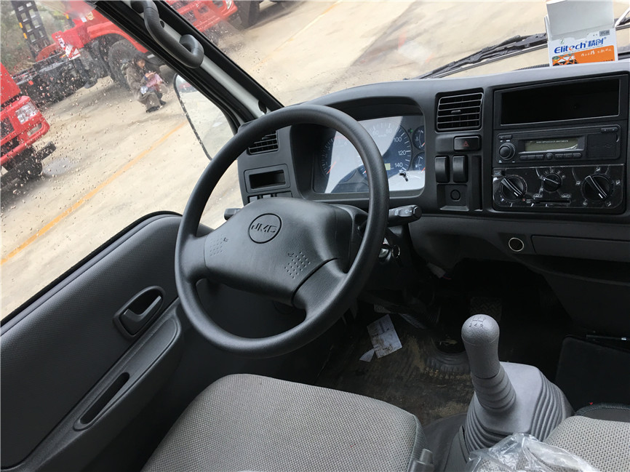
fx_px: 528
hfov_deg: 61.7
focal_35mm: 29
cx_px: 315
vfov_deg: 48.2
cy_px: 236
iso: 25
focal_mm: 4.15
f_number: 2.2
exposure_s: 1/33
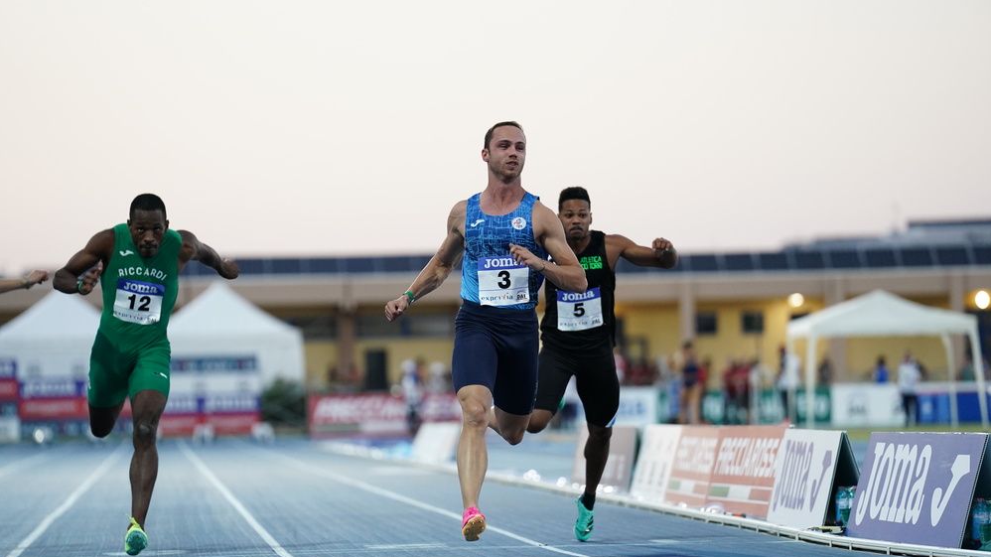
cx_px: 496
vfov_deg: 5.8
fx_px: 5517
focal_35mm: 210
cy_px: 330
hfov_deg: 10.3
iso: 2500
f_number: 2.8
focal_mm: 200
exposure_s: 1/1000
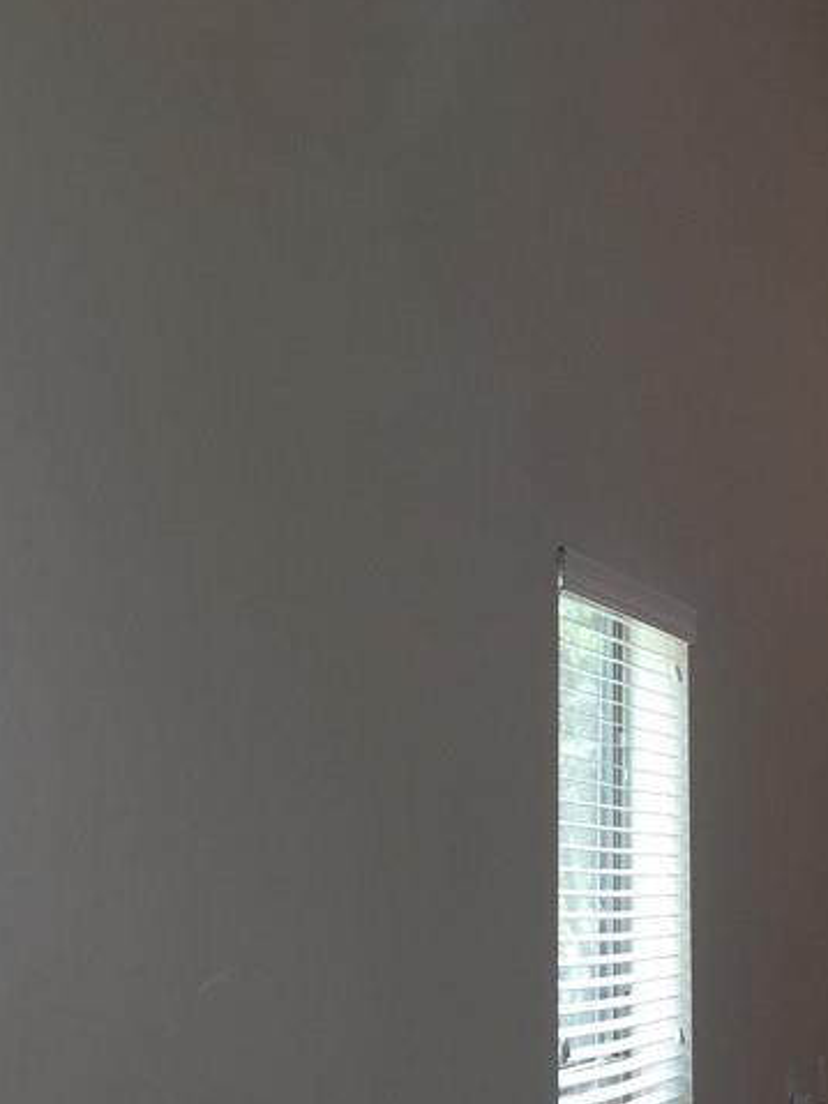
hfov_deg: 23.4
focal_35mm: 62
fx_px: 1978
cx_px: 604
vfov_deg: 31.2
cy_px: 576
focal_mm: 4.15
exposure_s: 1/120
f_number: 2.2
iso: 40
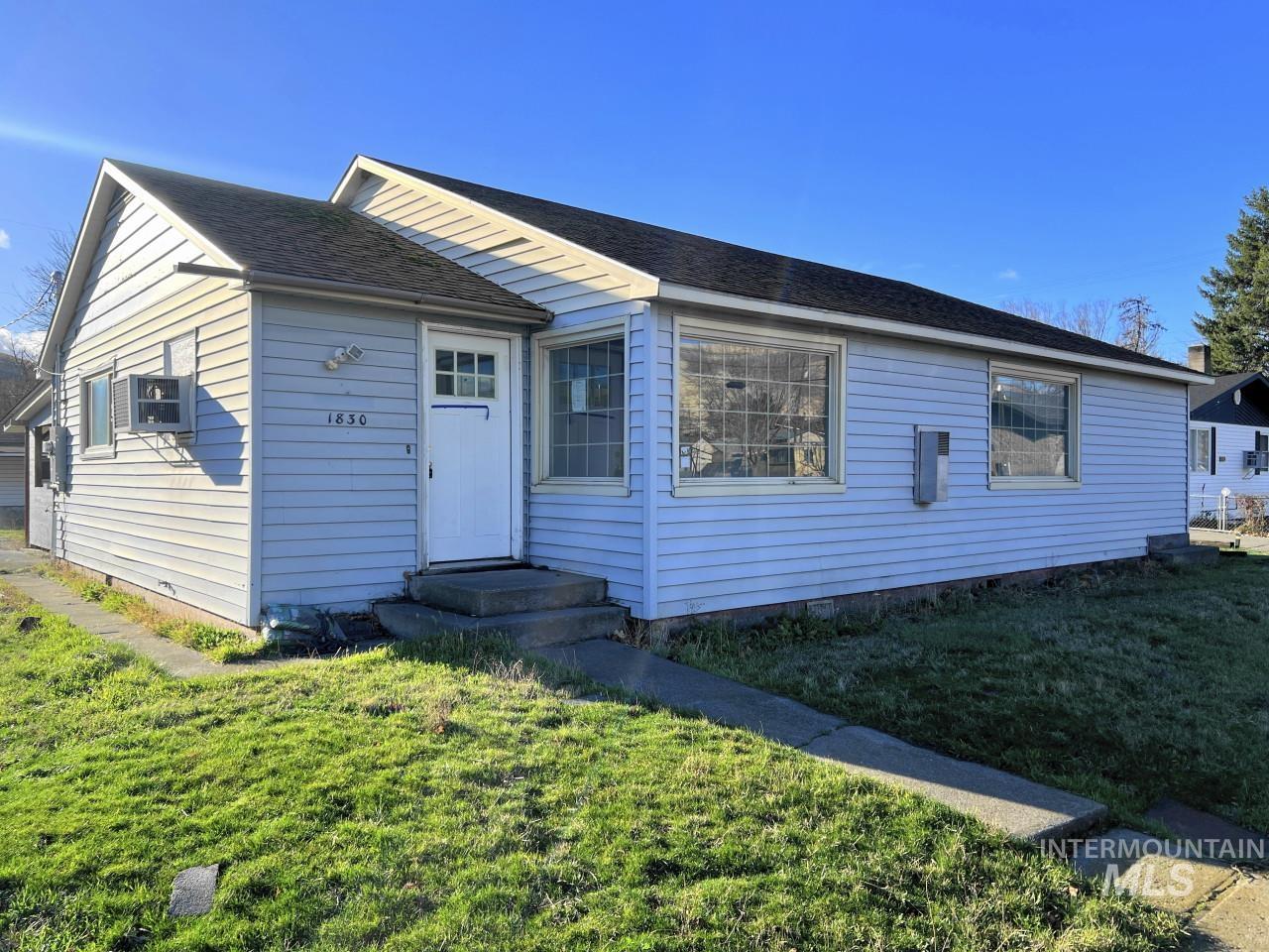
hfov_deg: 67.3
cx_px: 634
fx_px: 953
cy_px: 476
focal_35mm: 26
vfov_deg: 53.1
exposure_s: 1/2353
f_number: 1.5
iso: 50
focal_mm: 5.7
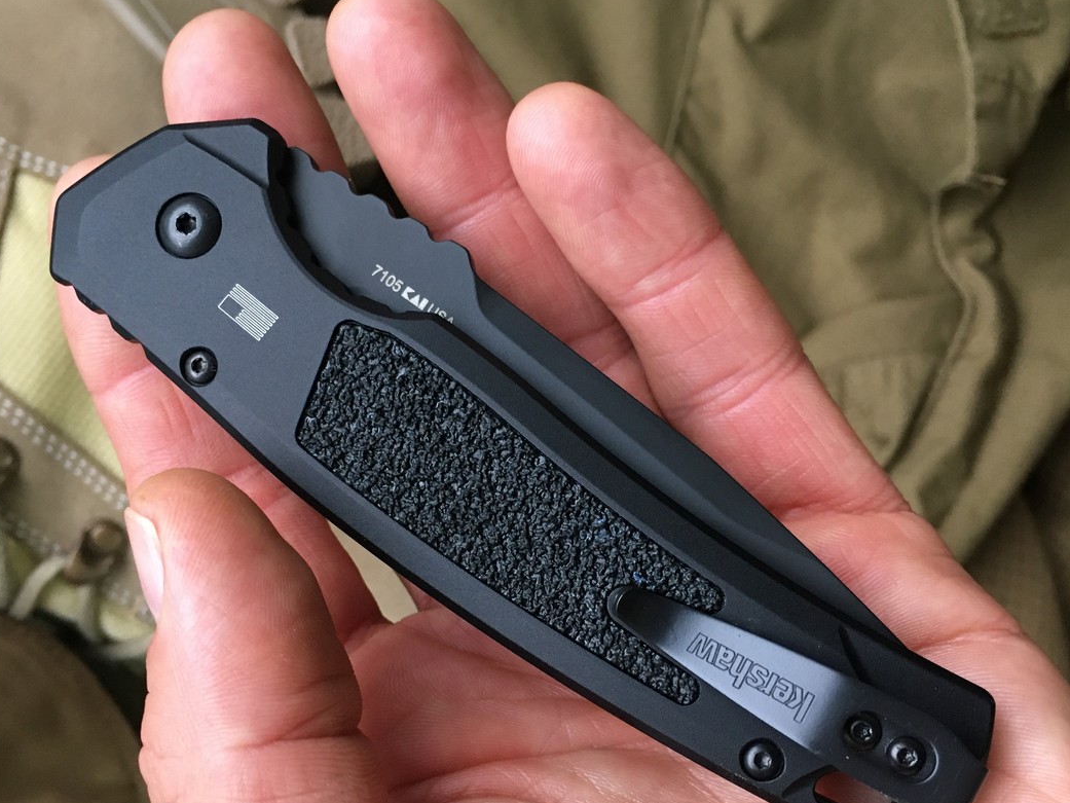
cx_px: 508
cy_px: 453
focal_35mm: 39
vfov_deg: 36.8
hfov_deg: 47.8
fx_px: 1206
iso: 160
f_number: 2.2
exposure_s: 1/33
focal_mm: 4.15
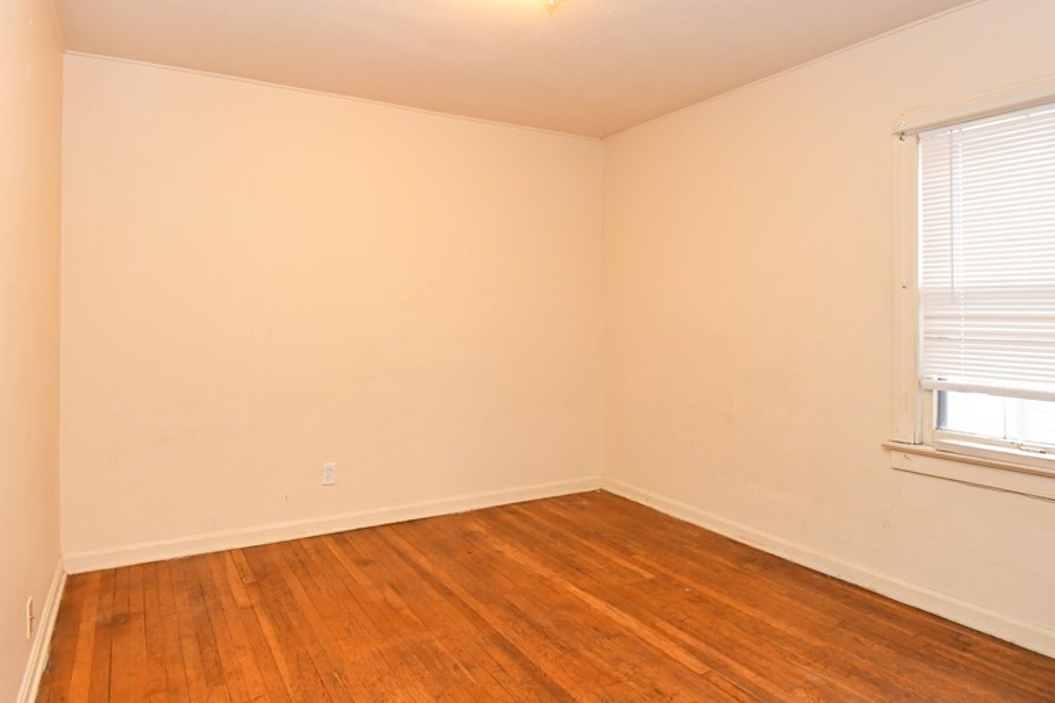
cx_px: 488
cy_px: 302
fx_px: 615
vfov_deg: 59.2
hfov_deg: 81.1
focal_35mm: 21
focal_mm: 10
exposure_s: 1/30
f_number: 8
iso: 3200
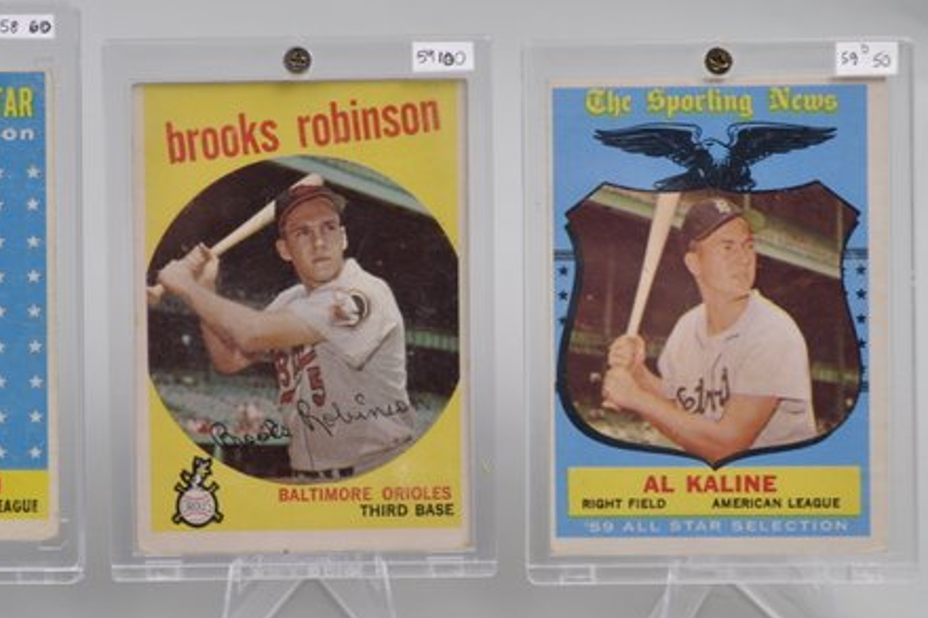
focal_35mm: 97
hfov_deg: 21.0
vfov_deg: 14.1
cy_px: 313
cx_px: 323
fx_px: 2499
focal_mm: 40
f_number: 4
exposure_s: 1/60
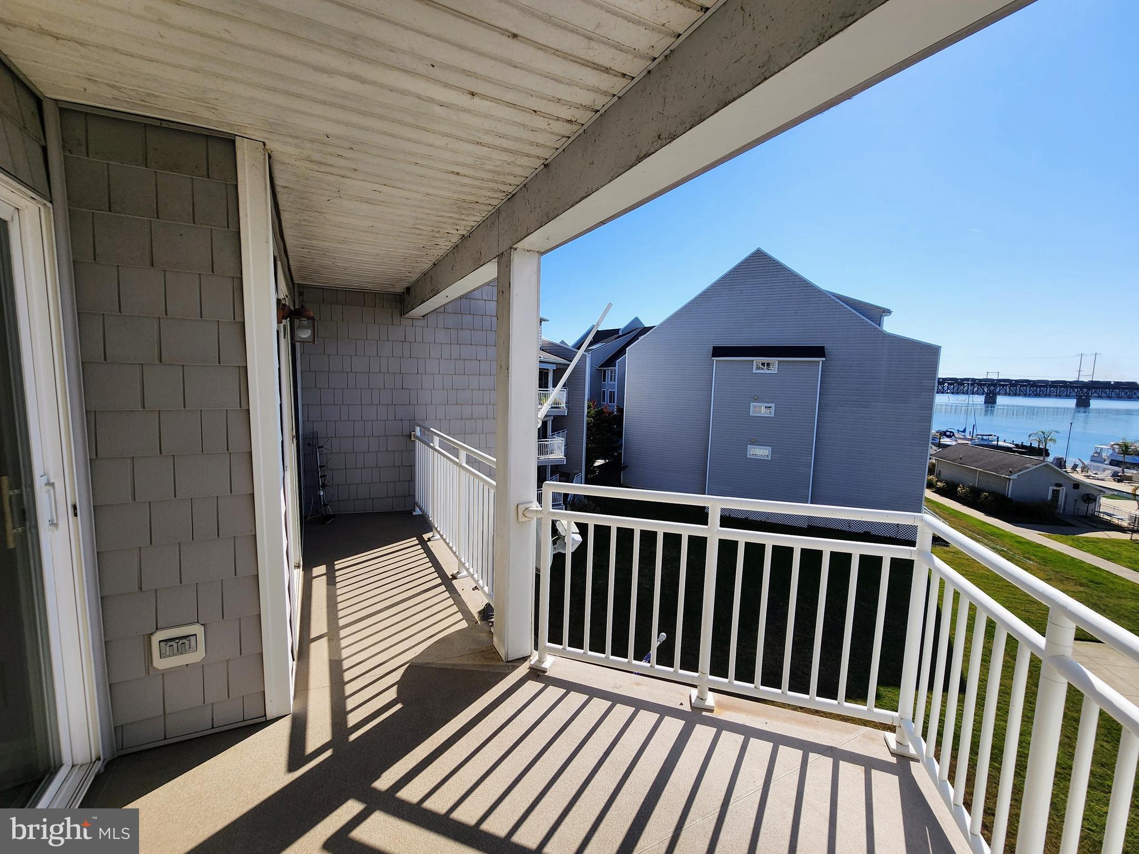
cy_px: 427
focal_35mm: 13
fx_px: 428
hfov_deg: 106.2
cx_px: 570
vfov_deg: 89.9
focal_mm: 2.2
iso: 50
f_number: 2.2
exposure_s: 1/2384
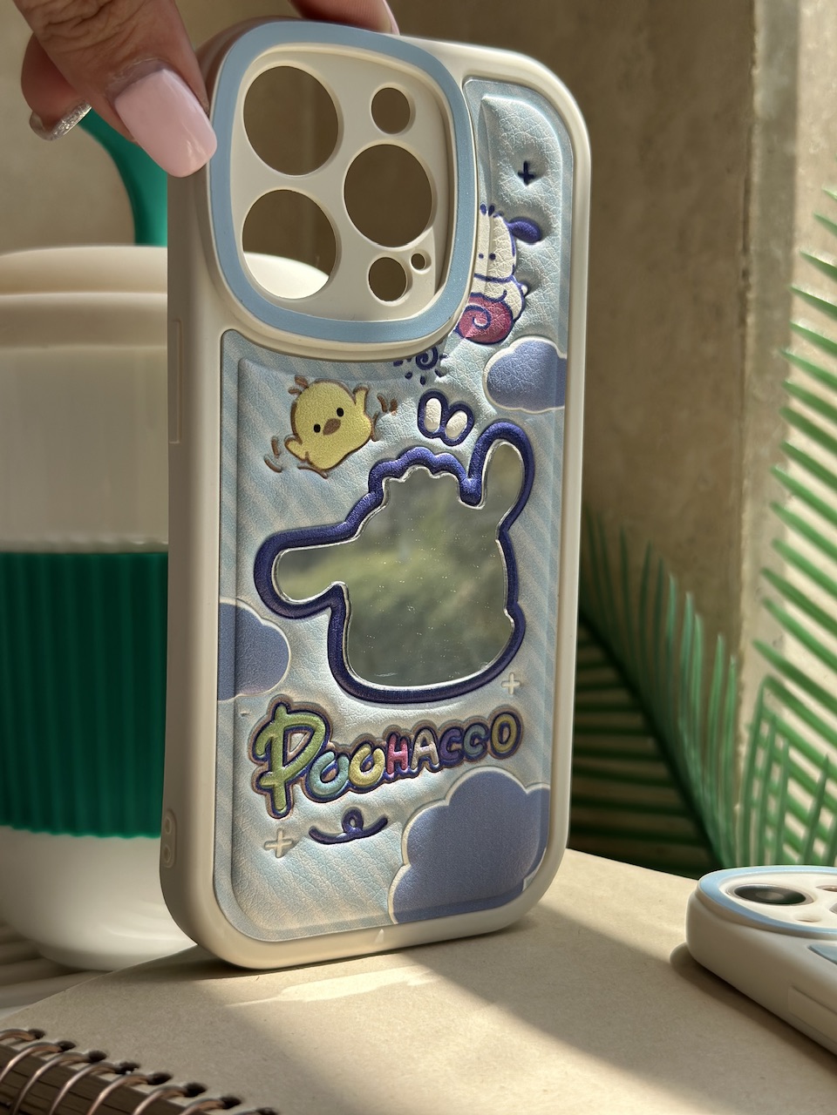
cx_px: 418
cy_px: 558
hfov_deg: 30.3
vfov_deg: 39.7
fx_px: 1547
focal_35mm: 48
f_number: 1.78
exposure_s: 1/2667
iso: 100
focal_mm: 6.86
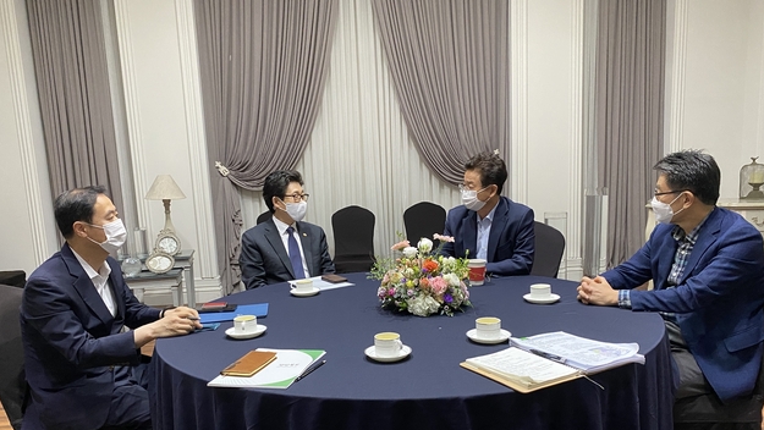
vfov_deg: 39.9
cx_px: 376
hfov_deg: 66.0
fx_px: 588
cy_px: 274
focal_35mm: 29
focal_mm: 4.25
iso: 500
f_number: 1.8
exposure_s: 1/60
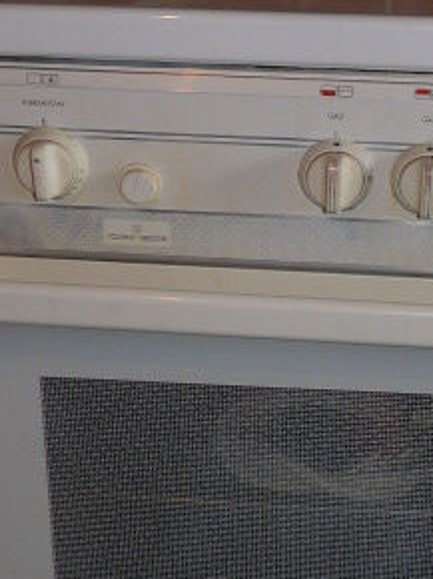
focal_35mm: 84
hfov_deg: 17.5
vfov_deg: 23.3
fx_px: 1403
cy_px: 337
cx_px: 319
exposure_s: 1/30
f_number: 2.8
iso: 100
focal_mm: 4.8
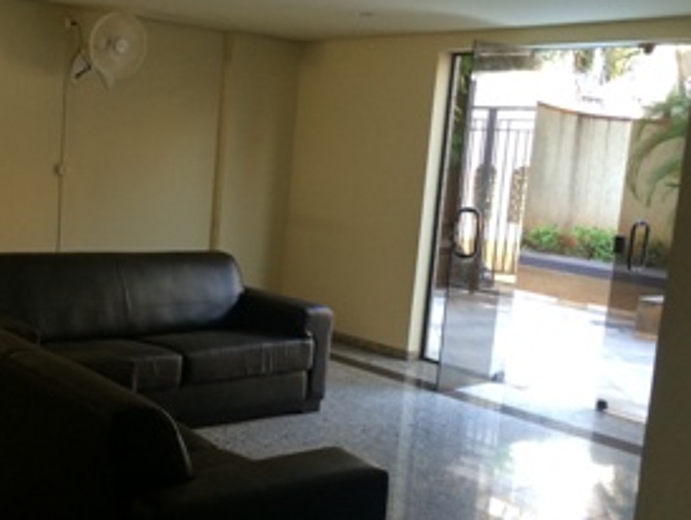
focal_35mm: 49
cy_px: 275
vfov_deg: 29.7
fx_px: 979
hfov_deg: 37.9
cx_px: 171
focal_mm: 4.12
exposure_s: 1/30
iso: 64
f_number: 2.2
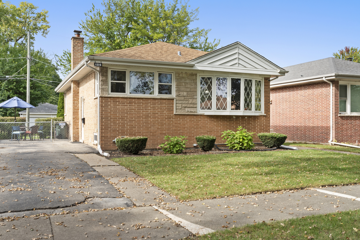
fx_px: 350
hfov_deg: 54.4
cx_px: 180
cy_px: 120
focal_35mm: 35
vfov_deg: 37.9
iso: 320
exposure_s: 1/200
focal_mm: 35
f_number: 9
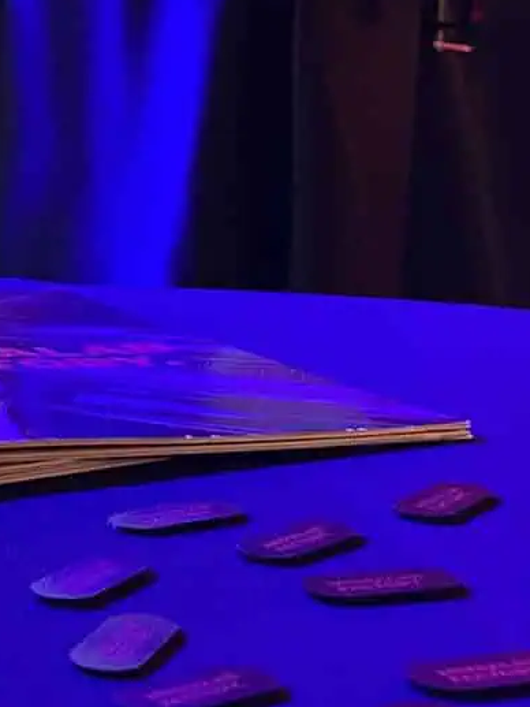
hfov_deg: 13.1
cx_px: -387
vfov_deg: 18.6
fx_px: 2102
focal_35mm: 103
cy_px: 8
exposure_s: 1/25
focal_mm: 4.2
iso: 500
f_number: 1.8
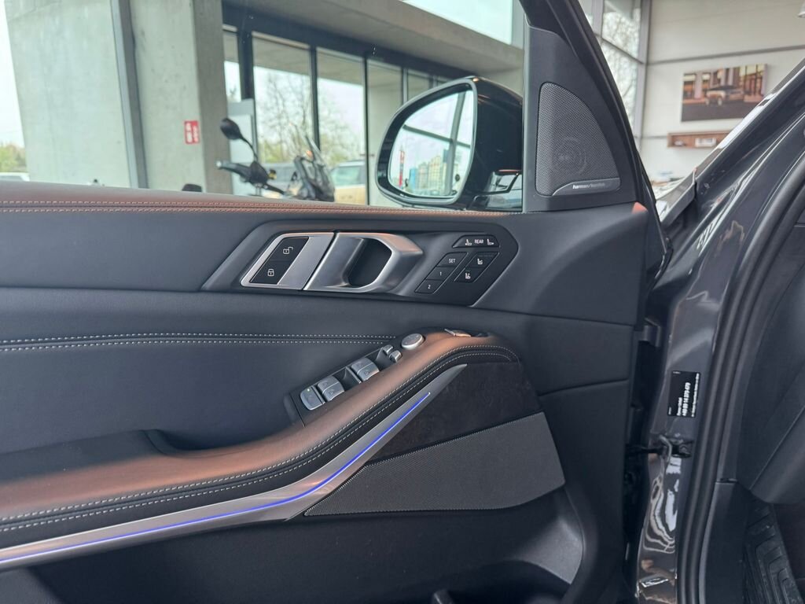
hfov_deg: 71.6
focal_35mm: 24
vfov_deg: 56.8
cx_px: 402
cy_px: 302
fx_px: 558
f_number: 1.78
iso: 160
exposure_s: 1/100
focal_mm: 6.76
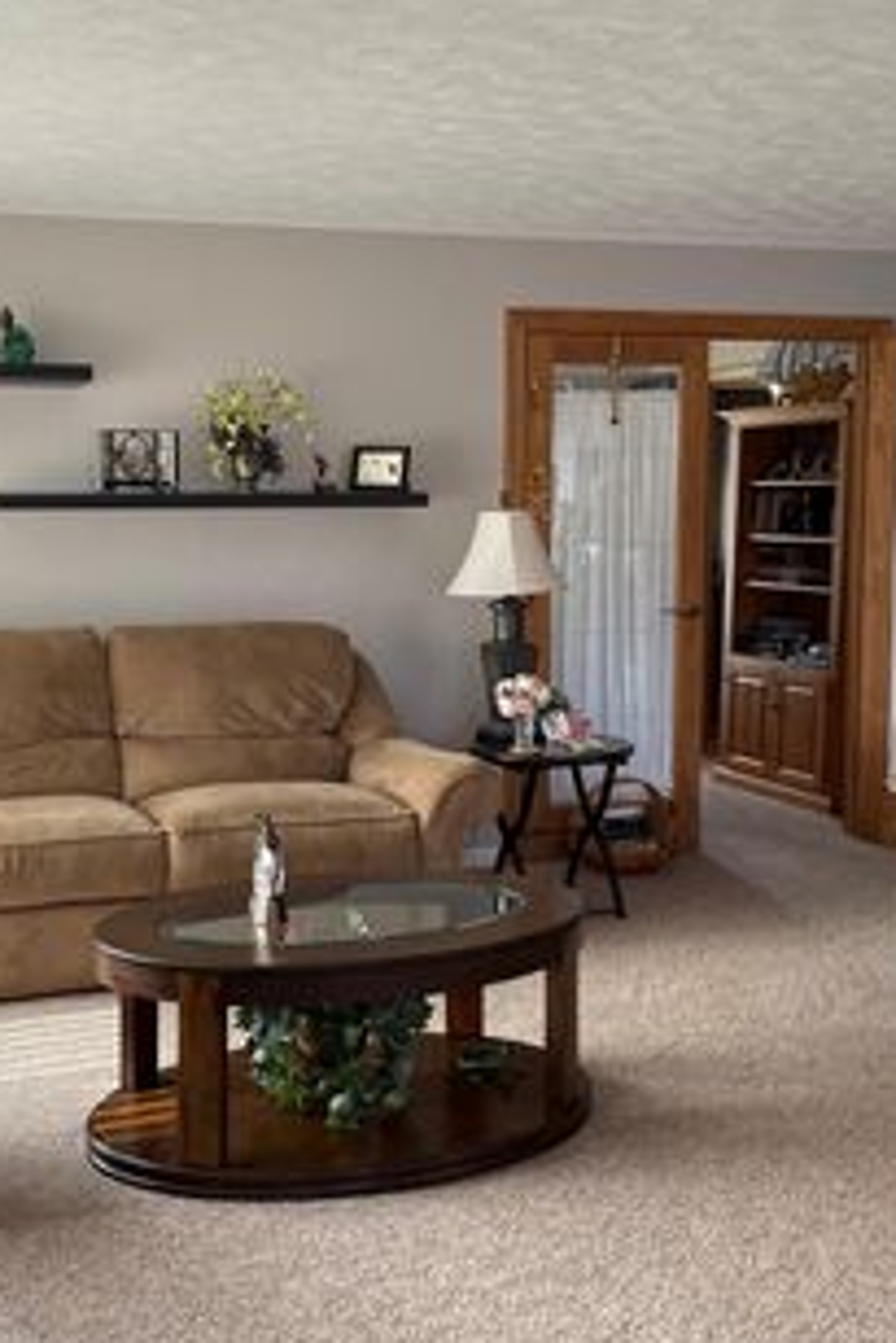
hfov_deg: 30.3
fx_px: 1641
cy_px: 650
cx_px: 297
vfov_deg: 44.5
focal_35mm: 44
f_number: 1.6
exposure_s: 1/60
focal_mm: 4.2
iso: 80
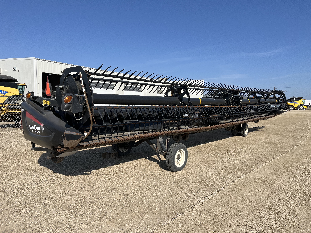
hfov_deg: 67.3
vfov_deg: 53.1
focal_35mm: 26
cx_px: 156
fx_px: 234
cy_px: 116
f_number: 1.6
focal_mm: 5.1
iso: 50
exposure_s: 1/4310
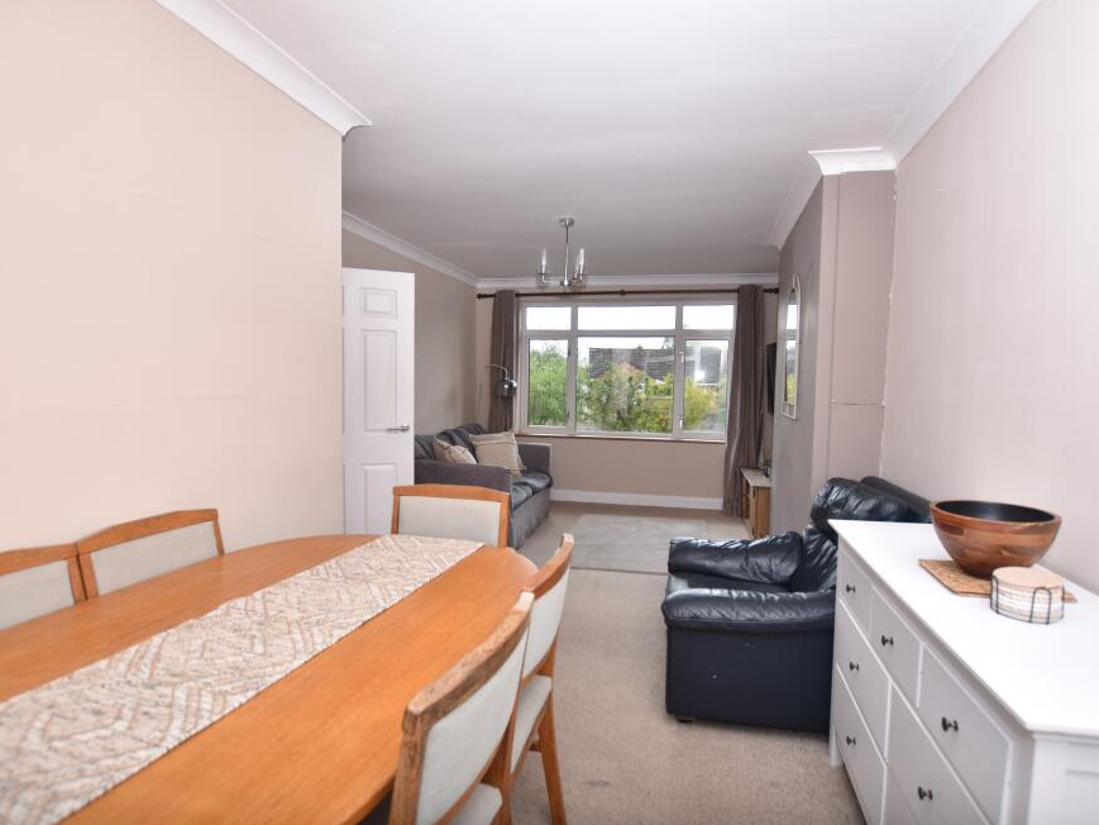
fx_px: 540
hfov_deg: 91.0
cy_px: 422
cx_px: 565
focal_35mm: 17
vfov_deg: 74.7
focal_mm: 10
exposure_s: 1/250
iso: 100
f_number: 3.5
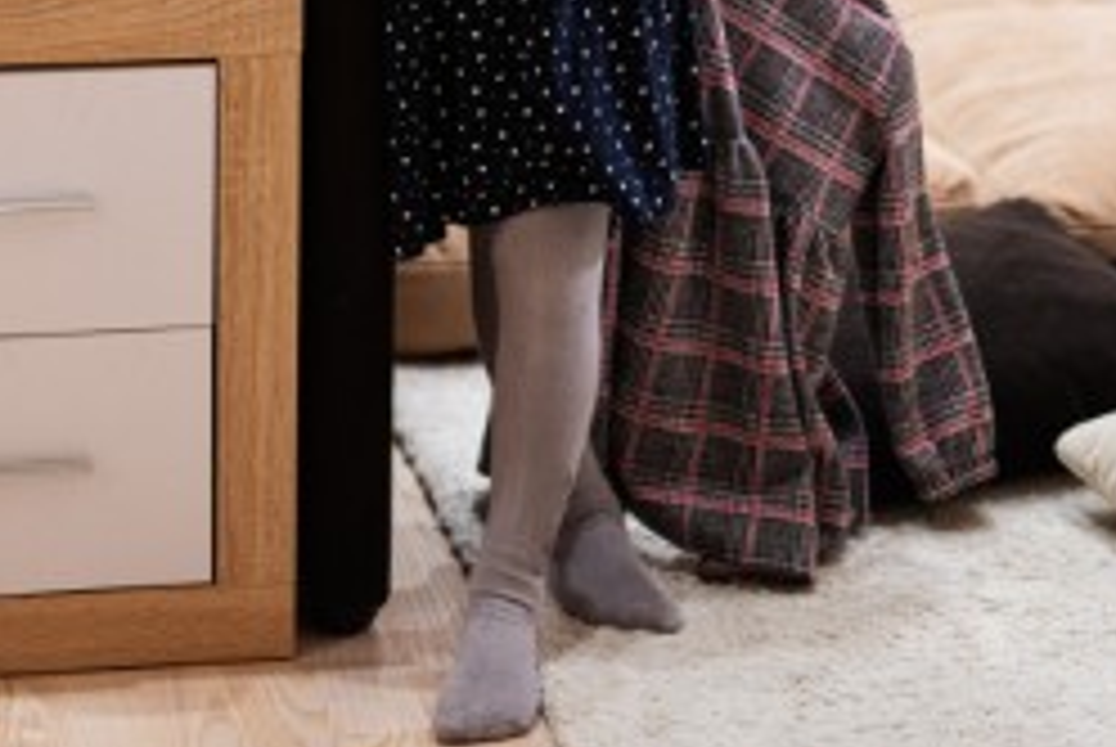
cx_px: 225
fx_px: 4562
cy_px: -317
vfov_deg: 9.2
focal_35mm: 147
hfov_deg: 13.9
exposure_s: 1/125
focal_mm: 50
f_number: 1.2
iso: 500
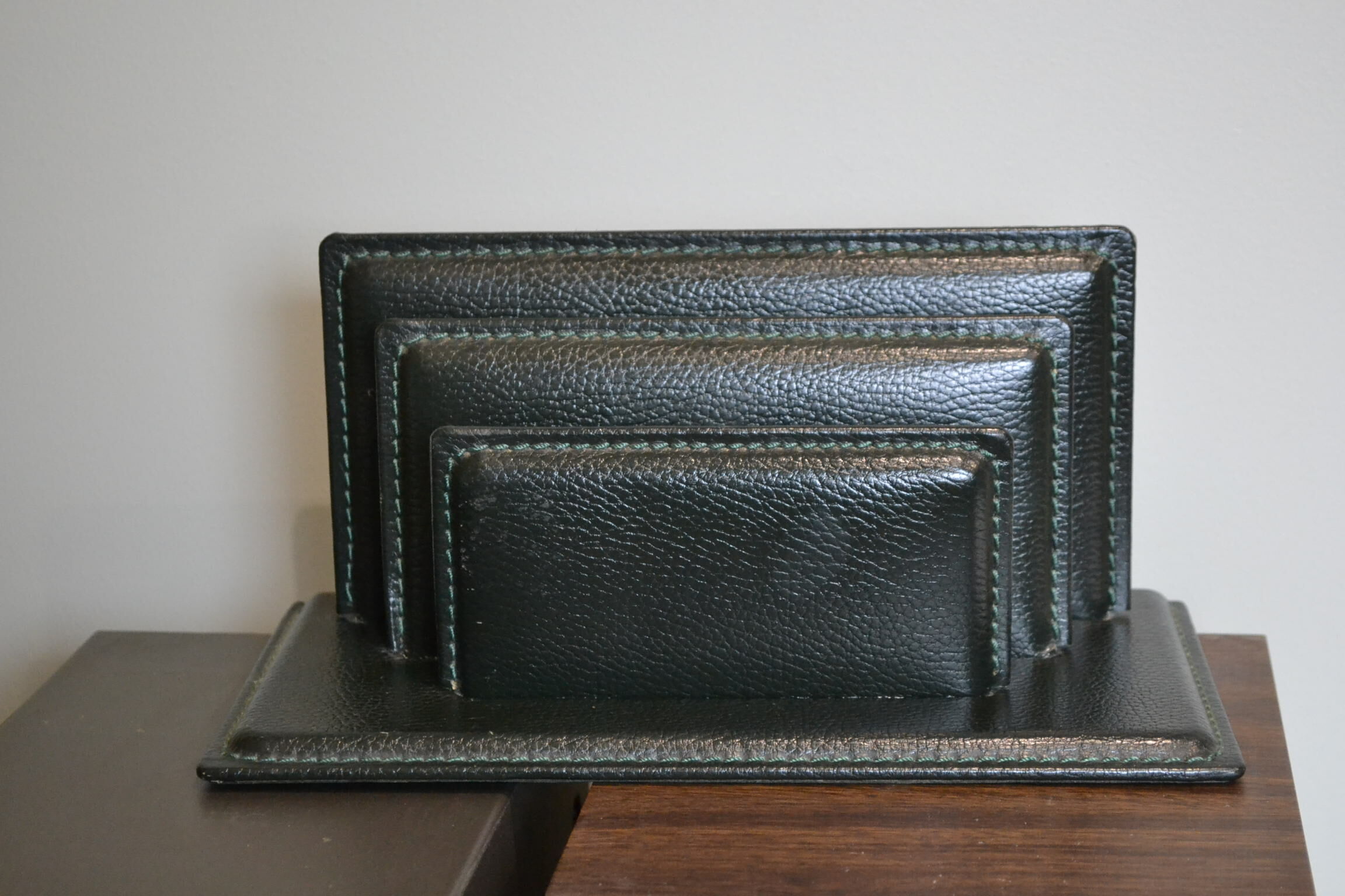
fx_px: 3082
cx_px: 672
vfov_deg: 16.6
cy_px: 448
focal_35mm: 82
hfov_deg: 24.6
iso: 2800
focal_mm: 55
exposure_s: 1/60
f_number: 5.6
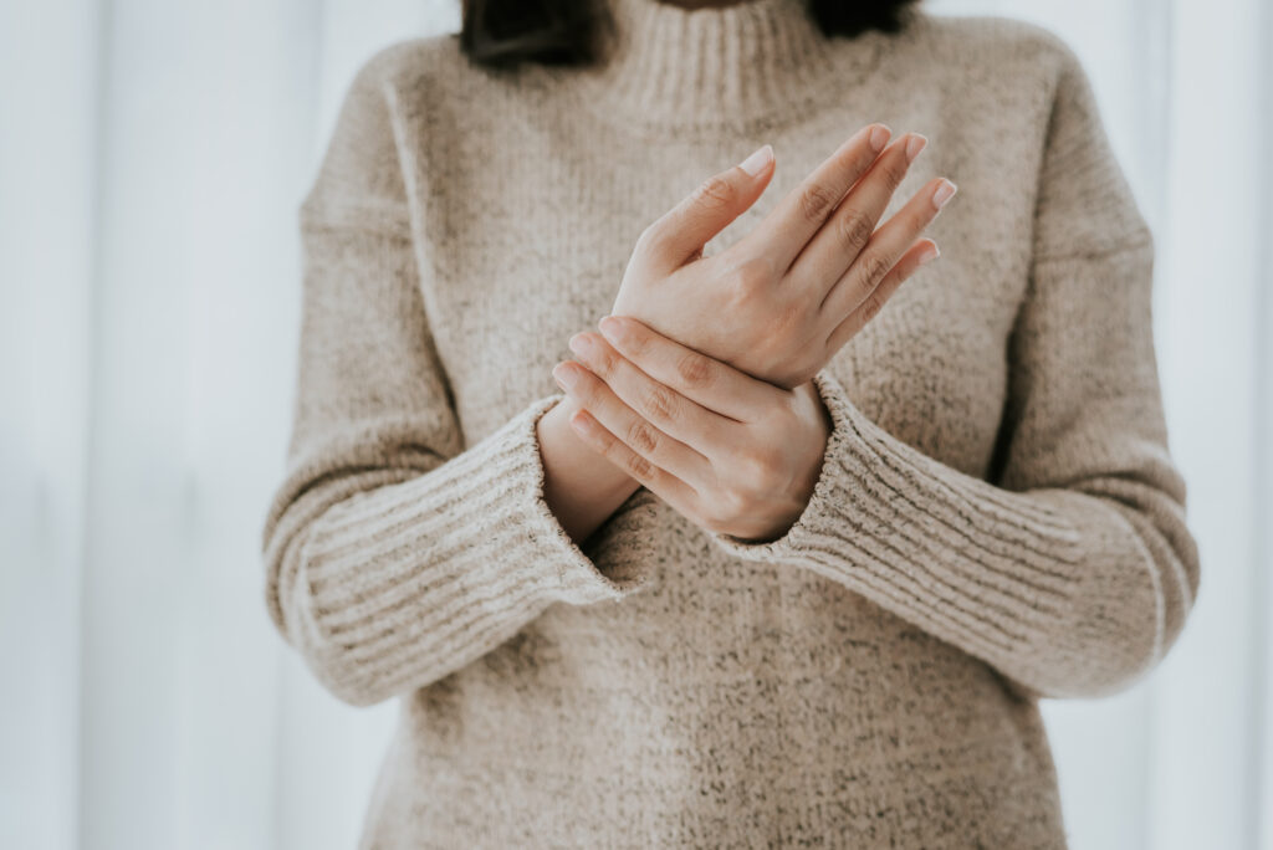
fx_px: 2052
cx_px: 636
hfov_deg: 34.5
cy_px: 425
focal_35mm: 58
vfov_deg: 23.4
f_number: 3.5
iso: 200
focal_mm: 58
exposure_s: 1/250
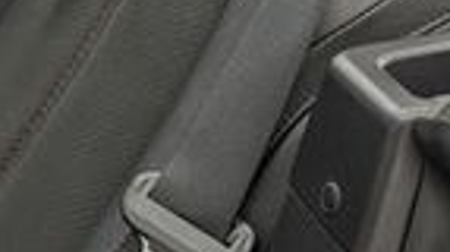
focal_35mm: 117
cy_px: 32
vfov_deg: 10.3
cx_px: -53
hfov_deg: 17.7
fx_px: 1394
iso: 50
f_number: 1.68
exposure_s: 1/60
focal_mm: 6.9
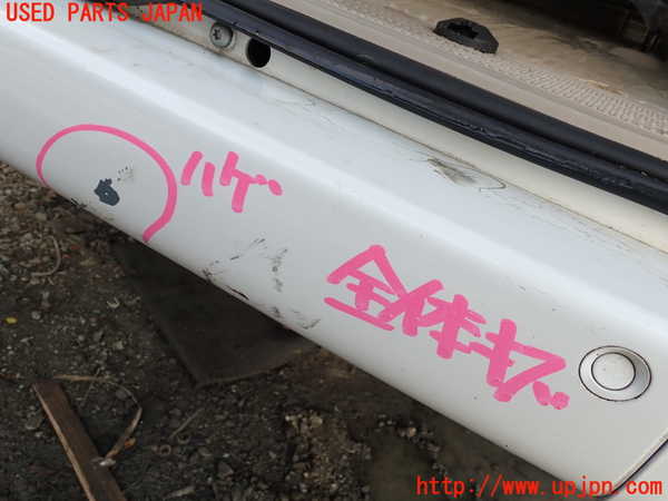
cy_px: 250
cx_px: 334
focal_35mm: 30
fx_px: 579
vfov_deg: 46.8
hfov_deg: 60.0
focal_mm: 5.4
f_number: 3.2
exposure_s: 1/160
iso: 100
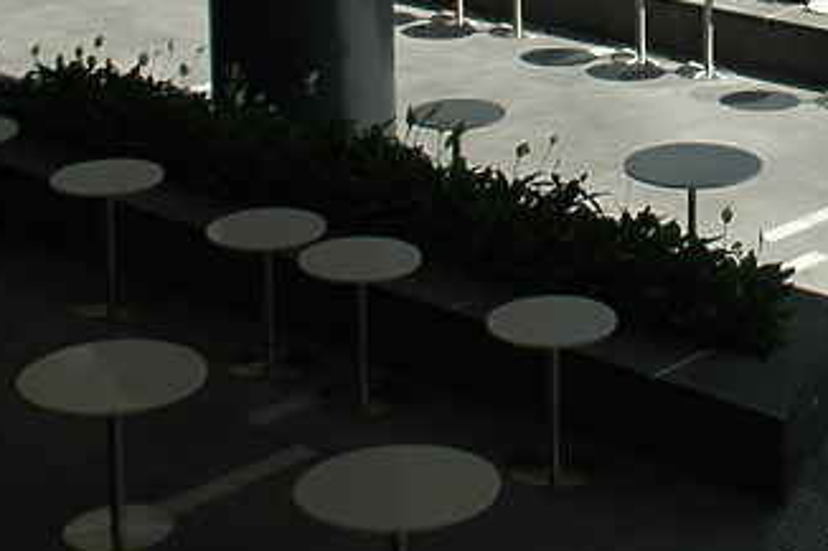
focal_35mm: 103
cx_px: 803
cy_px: -137
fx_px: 2376
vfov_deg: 12.9
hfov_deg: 19.3
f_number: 8
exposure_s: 1/80
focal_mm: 25
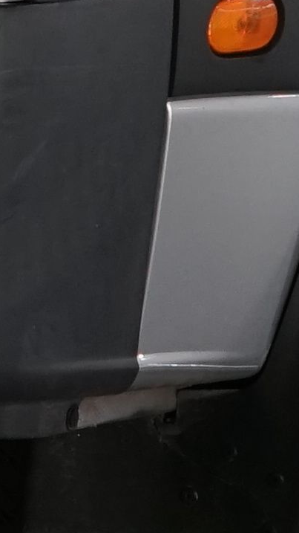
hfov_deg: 3.3
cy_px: -604
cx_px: 2
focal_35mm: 368
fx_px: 5190
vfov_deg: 5.7
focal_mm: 42
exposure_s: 1/160
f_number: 4.5
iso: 1000
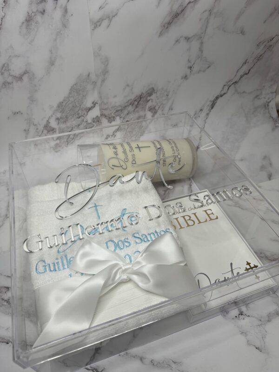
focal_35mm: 24
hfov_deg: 56.8
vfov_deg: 71.6
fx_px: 258
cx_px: 140
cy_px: 186
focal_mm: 6.76
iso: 64
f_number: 1.78
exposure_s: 1/218
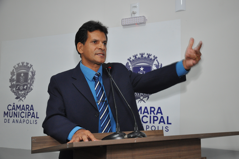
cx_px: 119
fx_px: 404
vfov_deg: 22.2
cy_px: 80
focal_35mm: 61
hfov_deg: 32.9
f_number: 6.3
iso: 1000
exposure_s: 1/60
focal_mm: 40
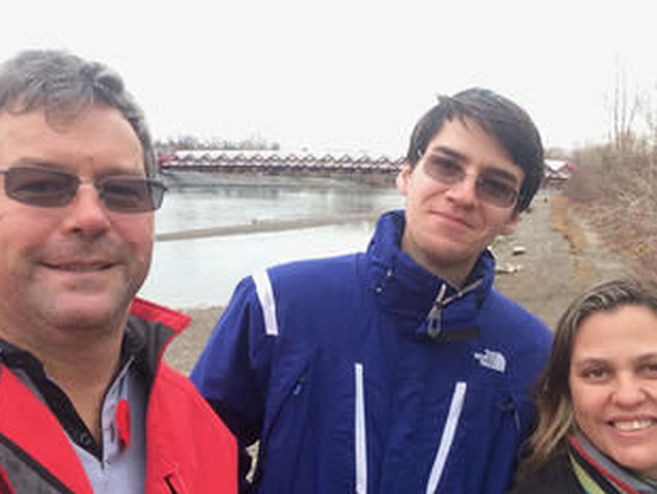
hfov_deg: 51.3
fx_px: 684
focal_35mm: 36
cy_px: 257
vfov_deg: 39.7
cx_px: 356
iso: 64
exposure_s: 1/120
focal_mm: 2.15
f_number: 2.4
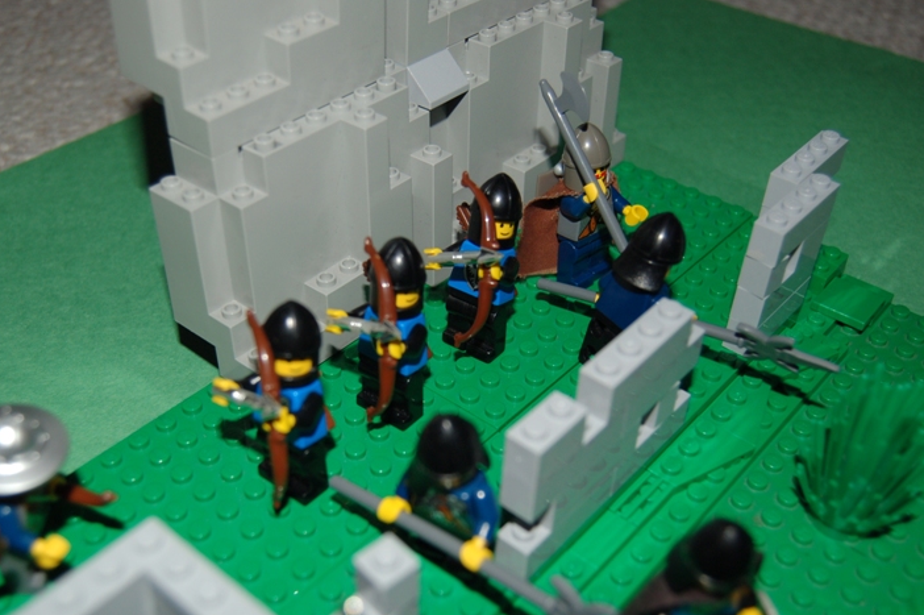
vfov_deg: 32.5
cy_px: 348
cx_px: 415
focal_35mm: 41
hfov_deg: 47.4
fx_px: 1052
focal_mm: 24
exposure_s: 1/60
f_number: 4
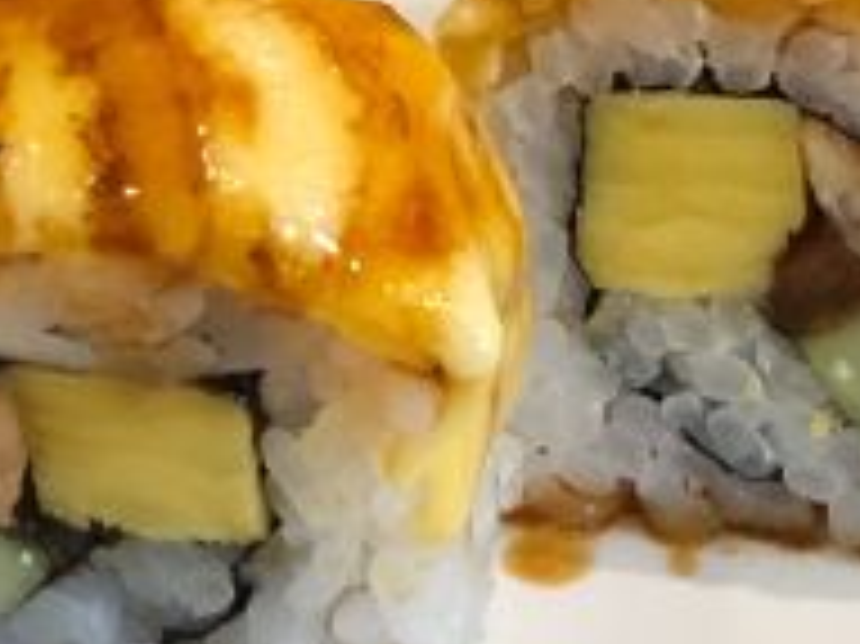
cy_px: 101
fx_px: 5189
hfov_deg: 9.3
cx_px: 1162
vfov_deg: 7.1
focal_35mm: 209
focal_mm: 6.6
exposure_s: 1/50
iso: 250
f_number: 2.8
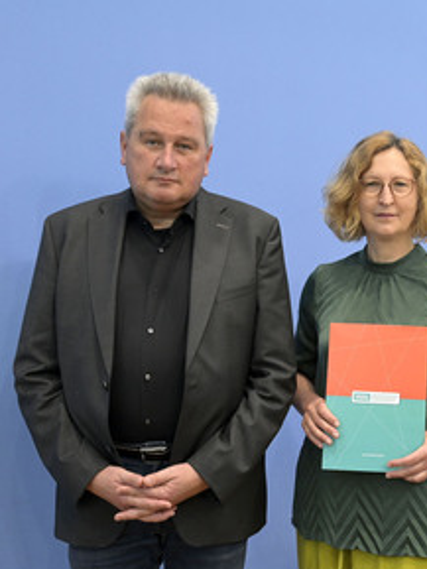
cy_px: 280
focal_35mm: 66
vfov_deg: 29.4
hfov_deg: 21.8
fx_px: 1085
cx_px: 381
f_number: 5
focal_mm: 44
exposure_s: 1/320
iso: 3200
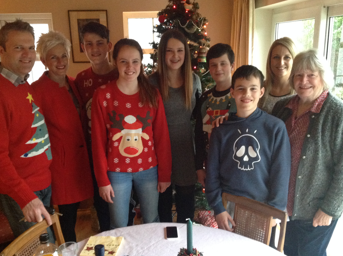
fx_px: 376
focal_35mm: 38
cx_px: 170
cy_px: 136
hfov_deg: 49.0
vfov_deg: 37.6
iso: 500
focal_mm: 4.28
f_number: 2.4
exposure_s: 1/15
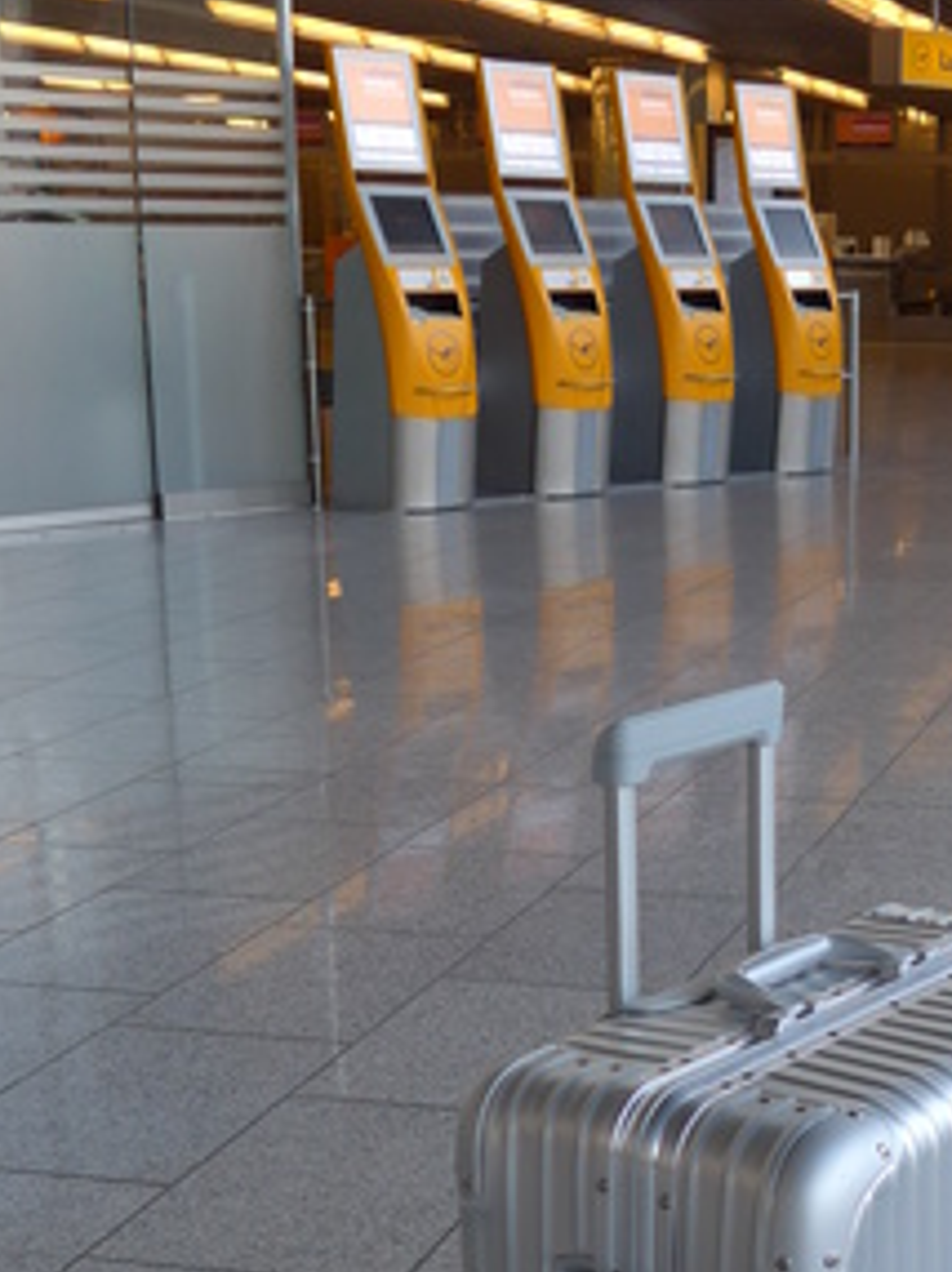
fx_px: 2387
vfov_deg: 29.1
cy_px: 1032
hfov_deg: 22.1
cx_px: 841
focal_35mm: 65
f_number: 2
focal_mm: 6
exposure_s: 1/100
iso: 80
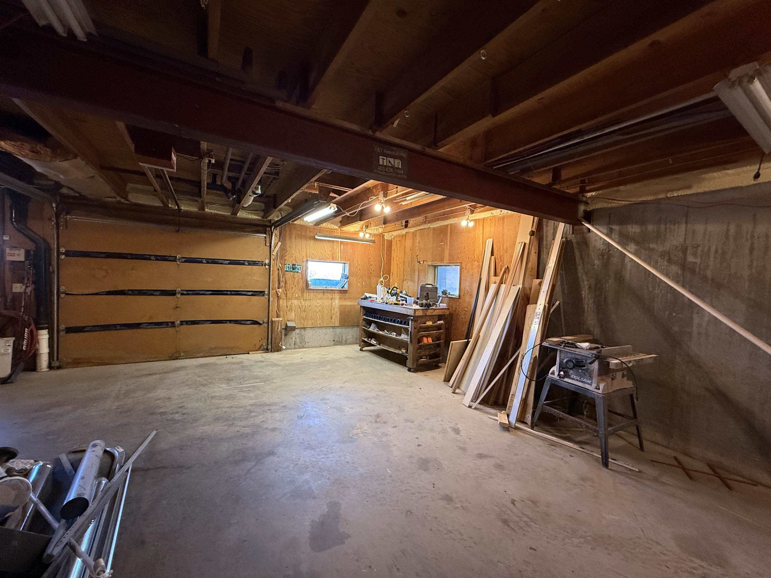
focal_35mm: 14
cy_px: 289
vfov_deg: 85.7
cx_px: 386
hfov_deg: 102.1
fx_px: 312
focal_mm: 2.22
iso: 400
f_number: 2.2
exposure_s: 1/60
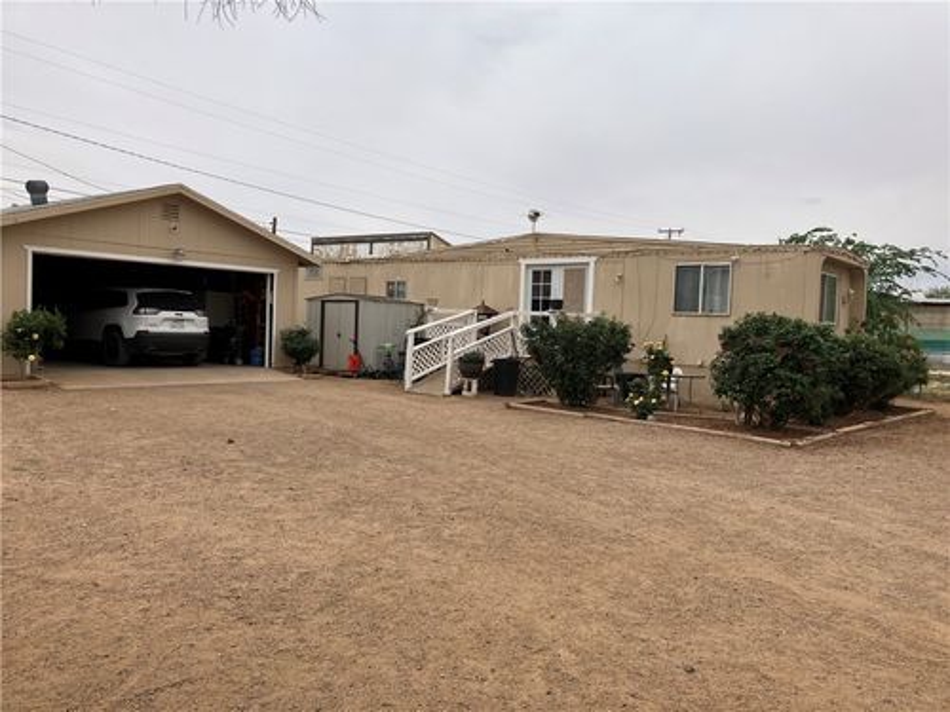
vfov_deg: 49.7
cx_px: 475
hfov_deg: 63.4
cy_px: 356
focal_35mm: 28
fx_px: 768
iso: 32
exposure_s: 1/2208
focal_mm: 3.99
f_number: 1.8
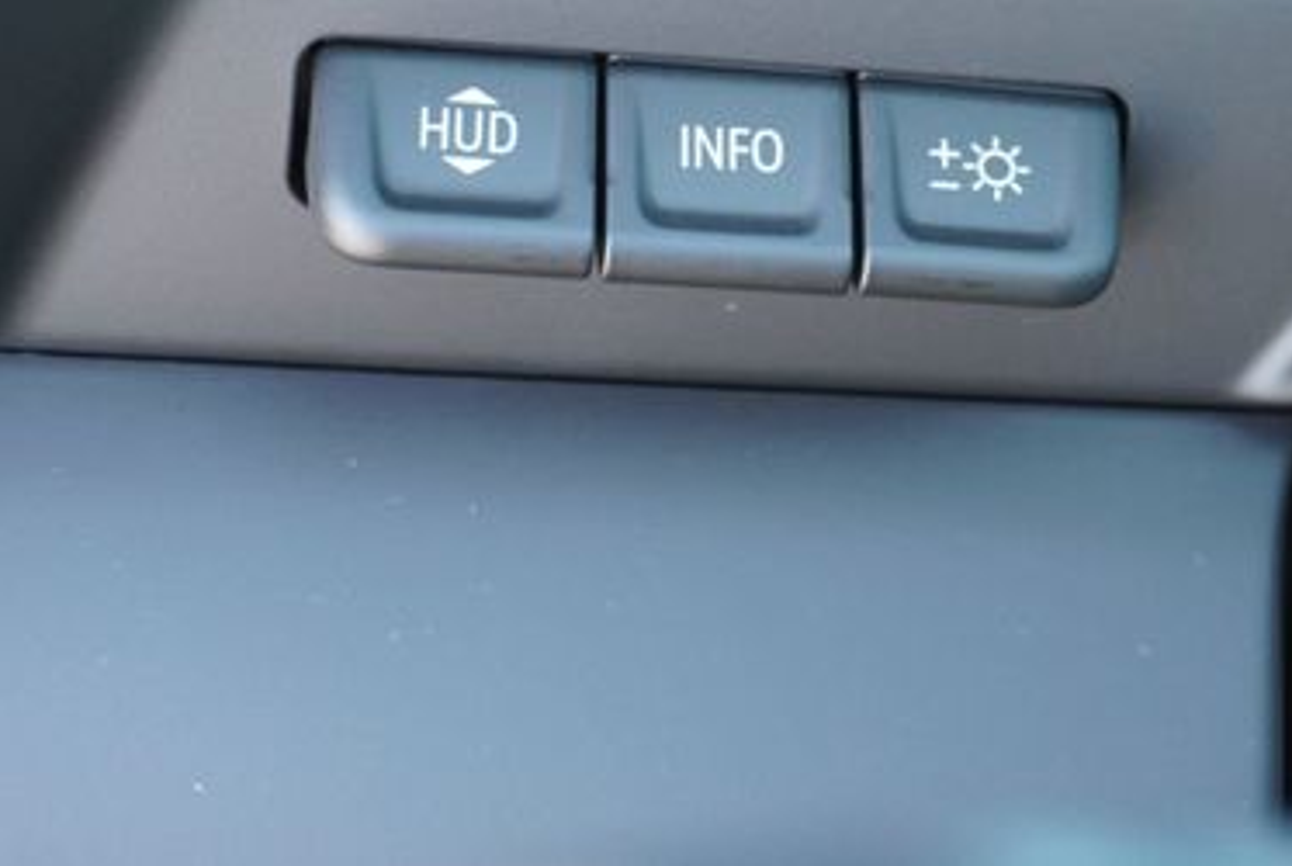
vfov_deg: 16.0
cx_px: 828
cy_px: 128
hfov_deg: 23.8
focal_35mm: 85
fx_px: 3050
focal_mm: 33
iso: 1000
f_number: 5
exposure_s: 1/60
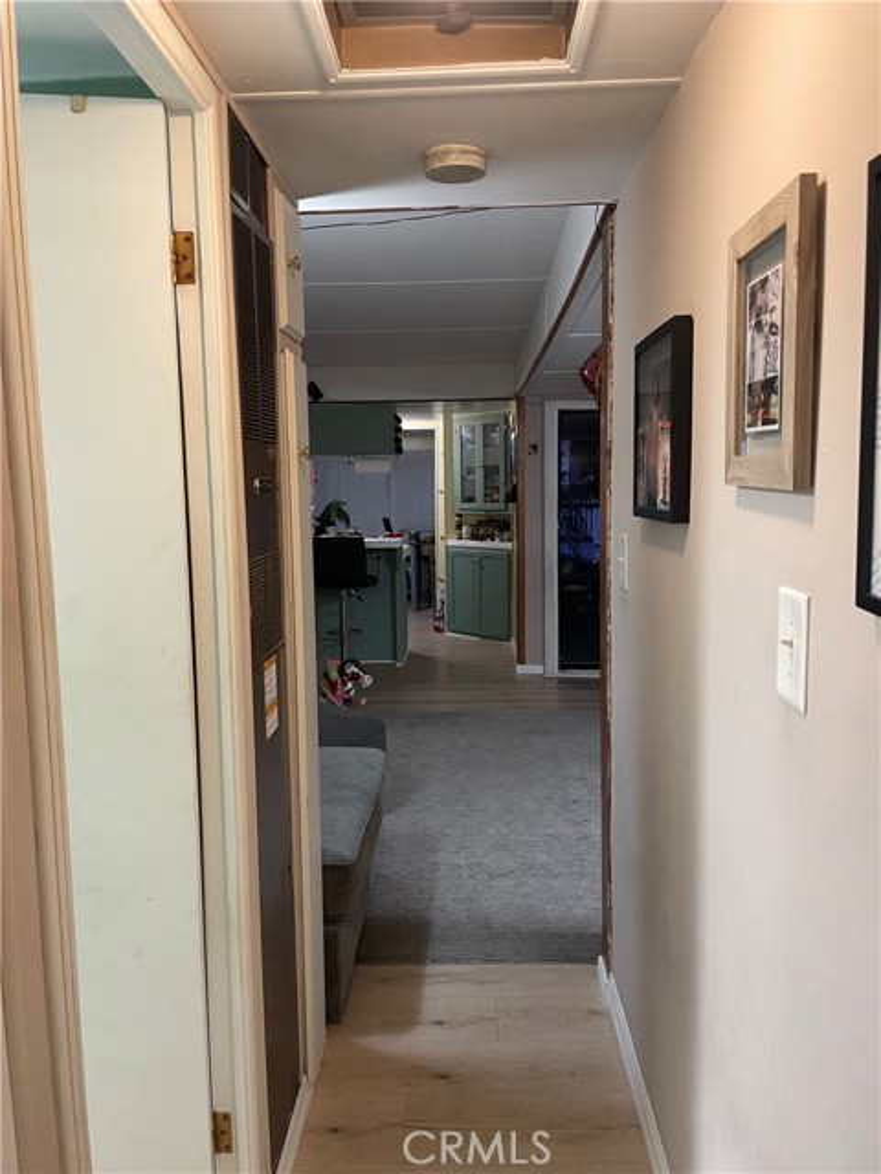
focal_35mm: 26
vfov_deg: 67.3
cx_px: 440
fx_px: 882
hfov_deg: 53.1
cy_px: 587
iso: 200
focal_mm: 4.2
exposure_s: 1/60
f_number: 1.6
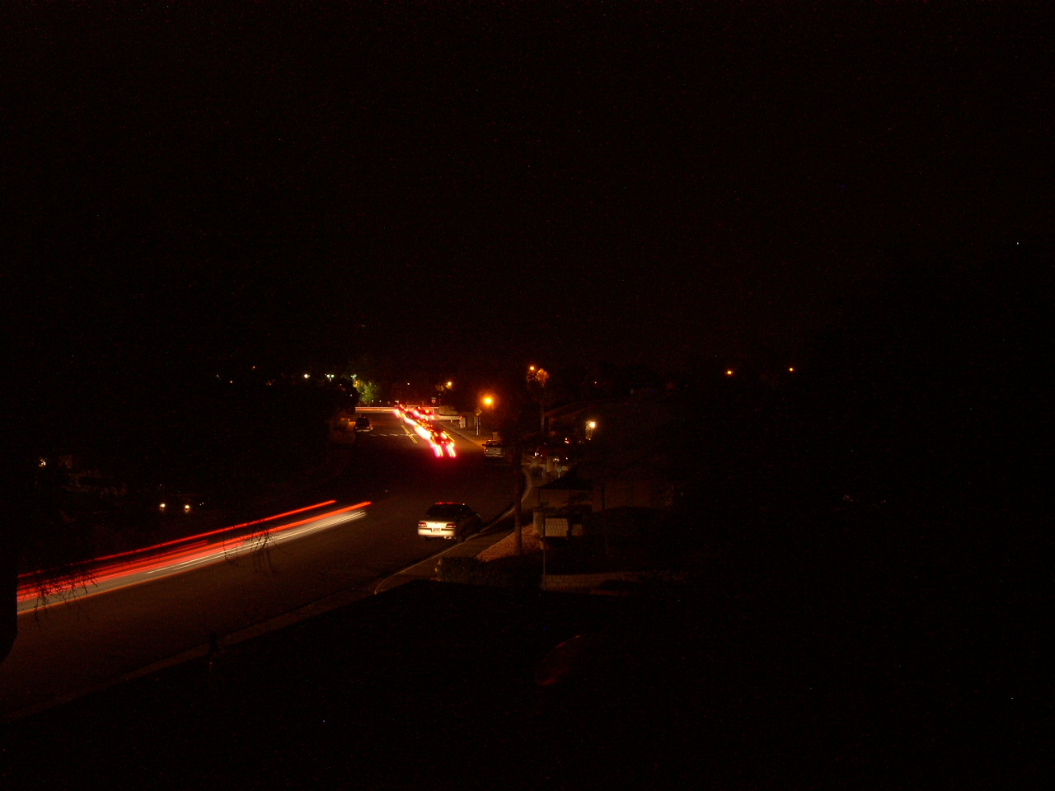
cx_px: 528
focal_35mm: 38
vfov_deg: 37.7
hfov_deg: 49.0
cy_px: 396
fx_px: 1158
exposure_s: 8
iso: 100
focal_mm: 8
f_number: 7.6
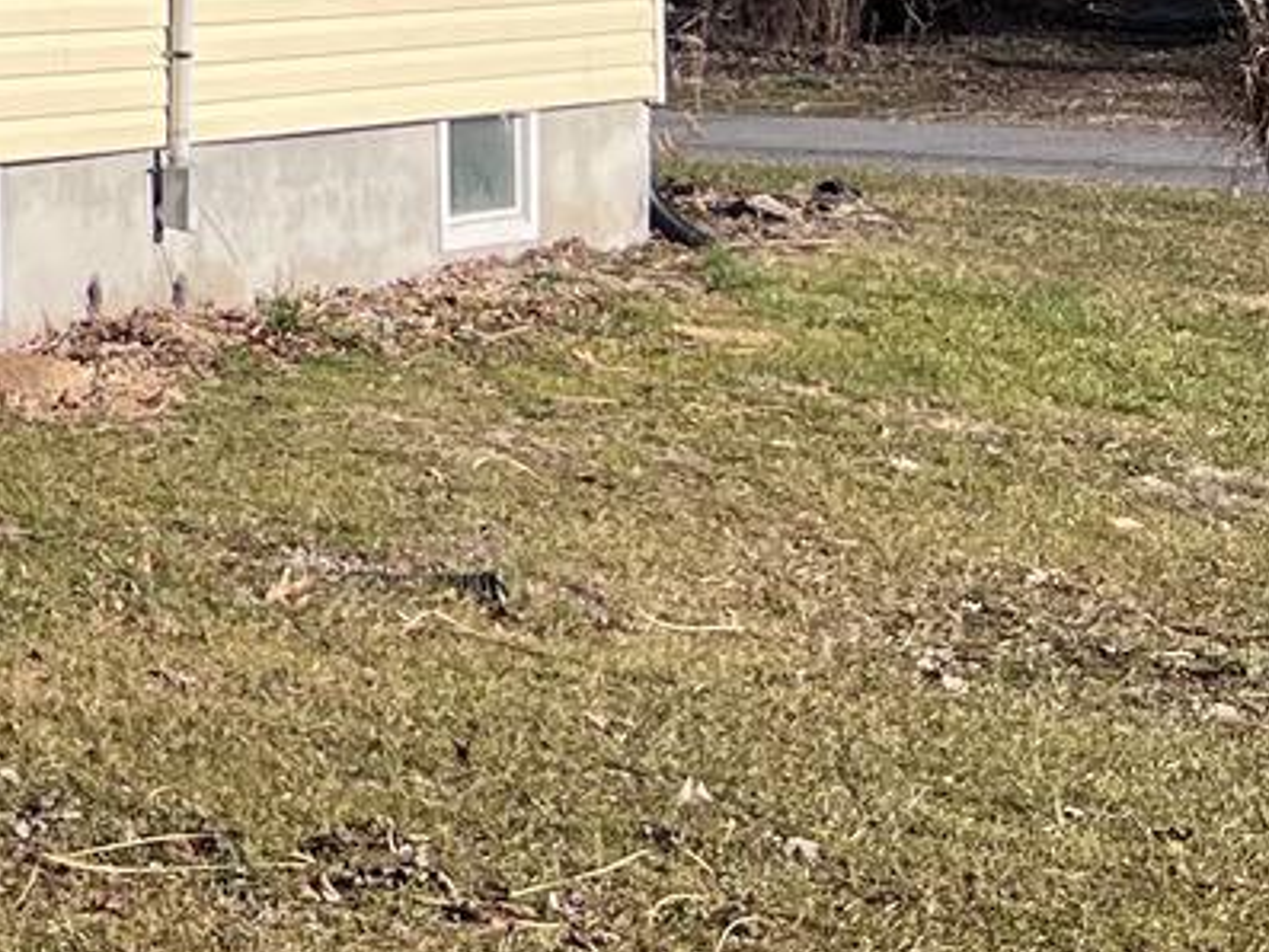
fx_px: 4914
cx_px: -1132
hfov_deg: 13.1
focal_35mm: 134
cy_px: -540
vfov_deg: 10.6
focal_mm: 5.7
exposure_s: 1/3831
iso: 50
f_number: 1.5
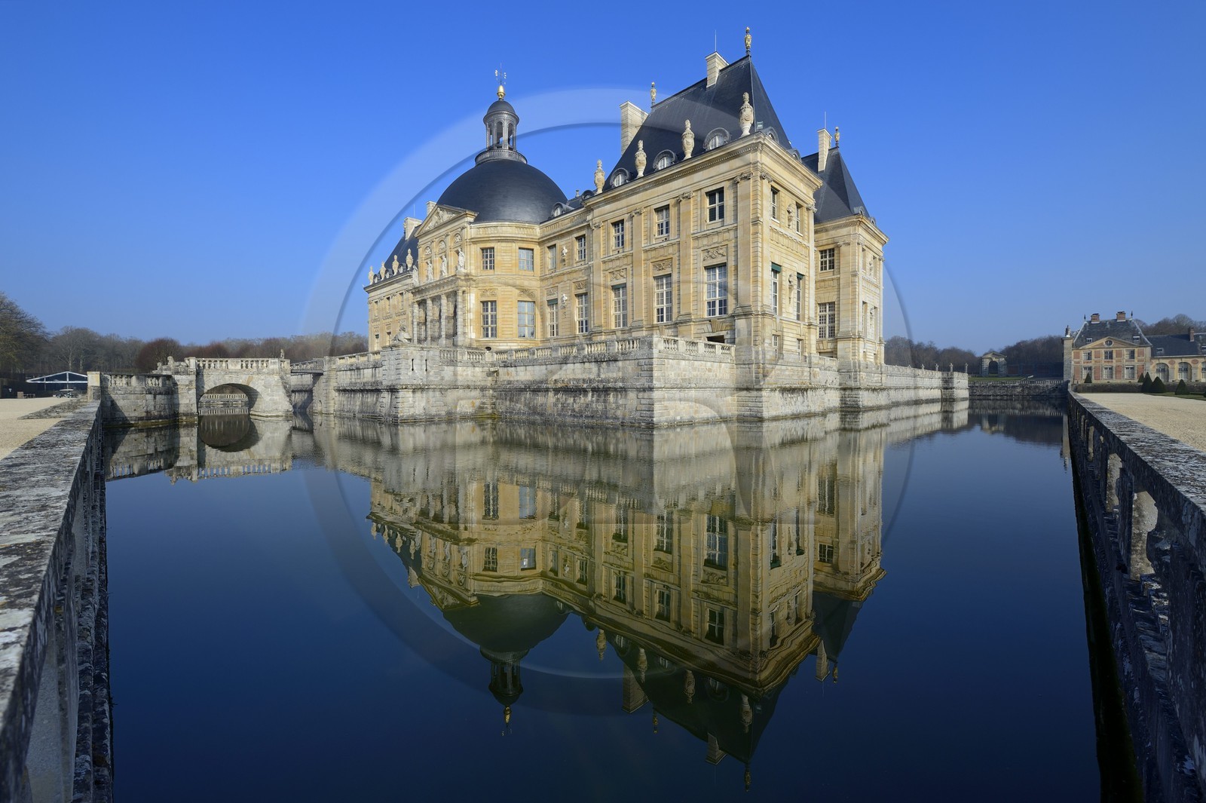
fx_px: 469
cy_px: 402
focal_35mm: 14
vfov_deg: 81.1
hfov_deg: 104.3
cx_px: 603
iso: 160
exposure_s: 1/250
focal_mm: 14
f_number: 10
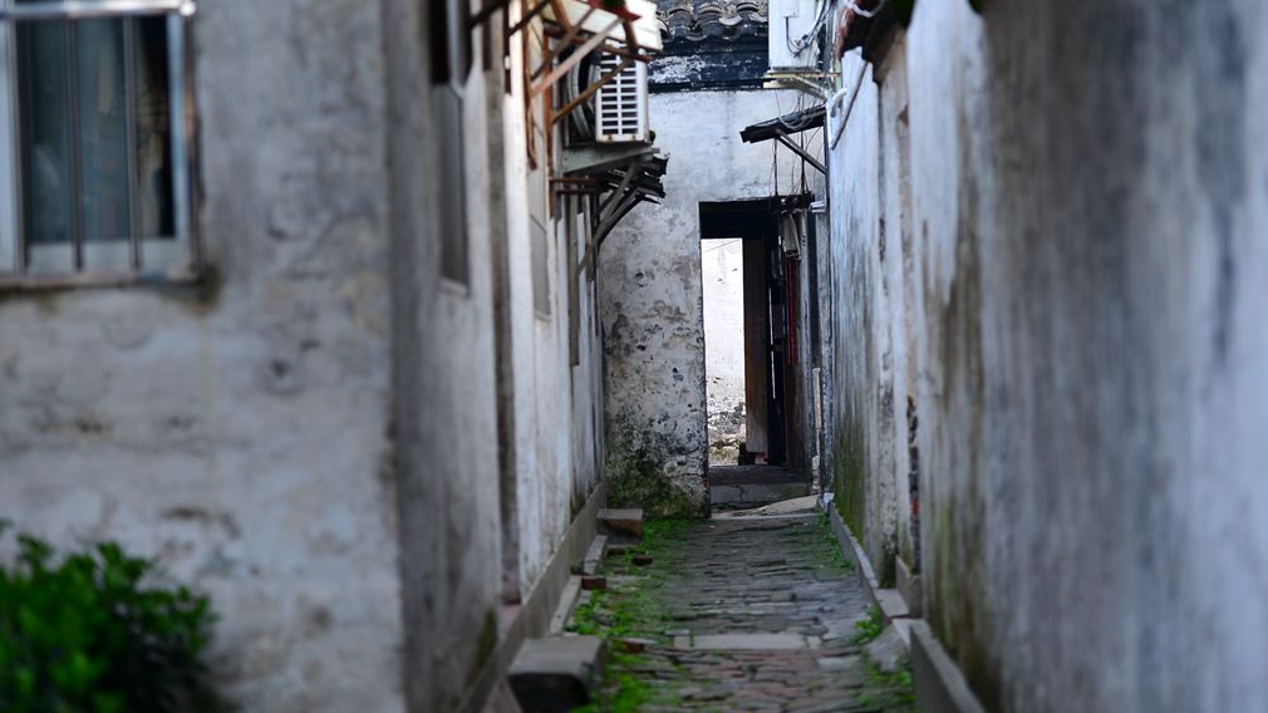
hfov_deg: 25.0
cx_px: 635
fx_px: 2858
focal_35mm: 85
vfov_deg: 14.2
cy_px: 306
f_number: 2.8
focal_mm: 80
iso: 100
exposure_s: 1/60
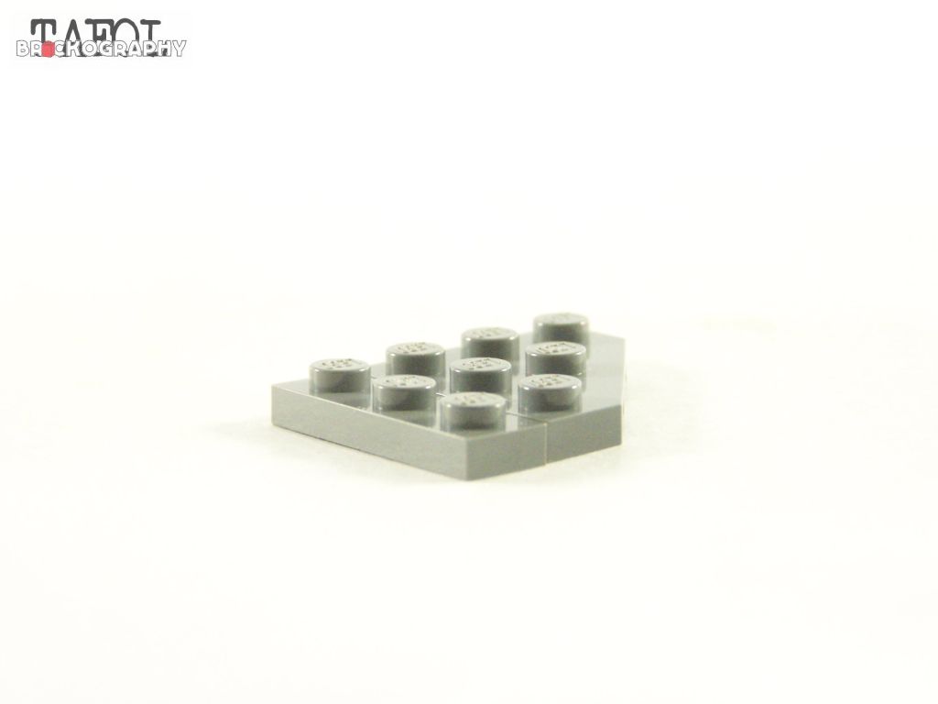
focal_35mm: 94
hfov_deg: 20.9
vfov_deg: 15.7
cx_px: 469
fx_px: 2547
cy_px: 352
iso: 400
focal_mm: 15.6
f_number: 3.2
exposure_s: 1/60
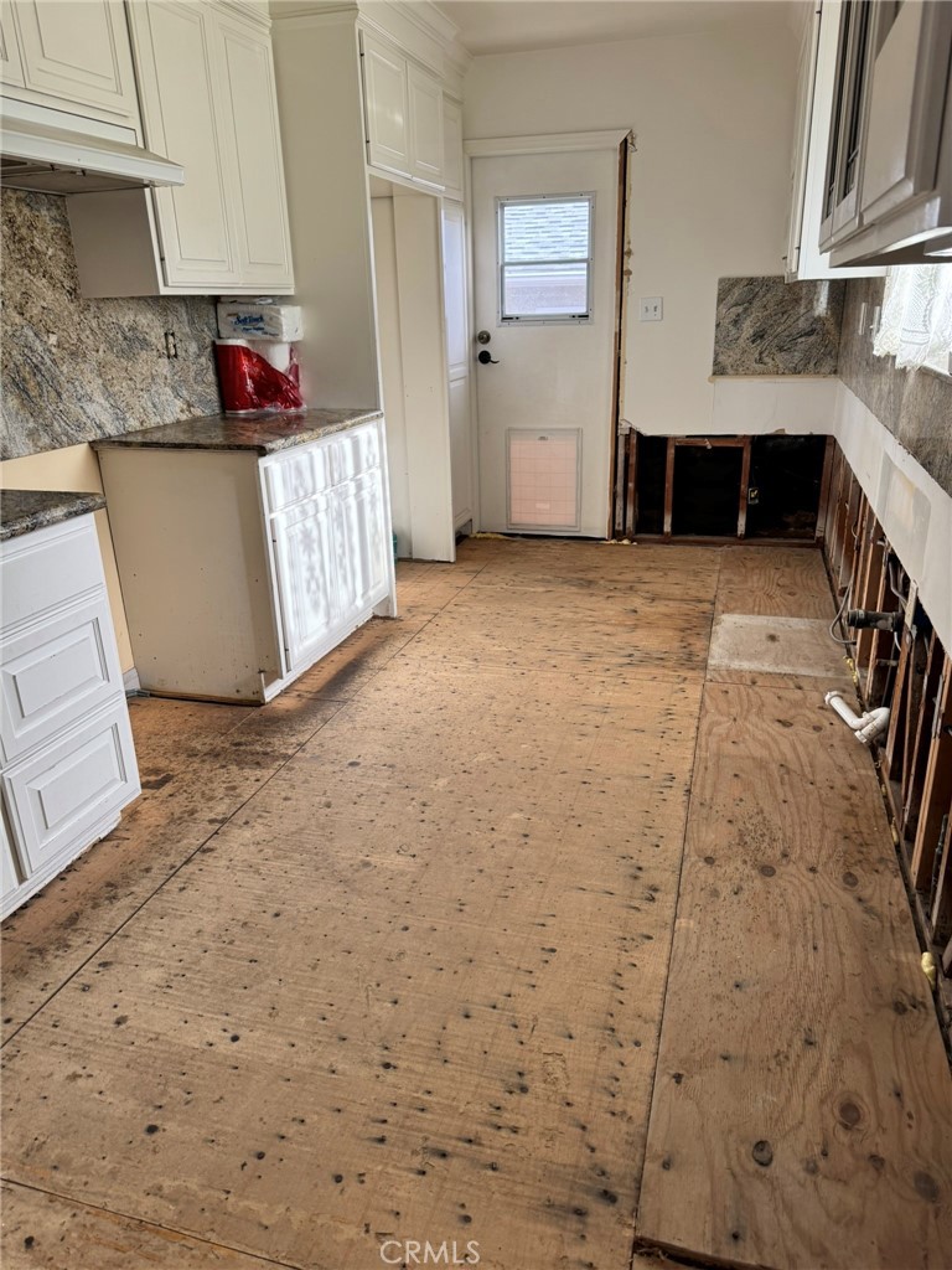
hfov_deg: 56.8
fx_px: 880
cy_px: 635
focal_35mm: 24
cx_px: 476
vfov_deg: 71.6
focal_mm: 6.76
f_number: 1.78
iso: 100
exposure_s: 1/120
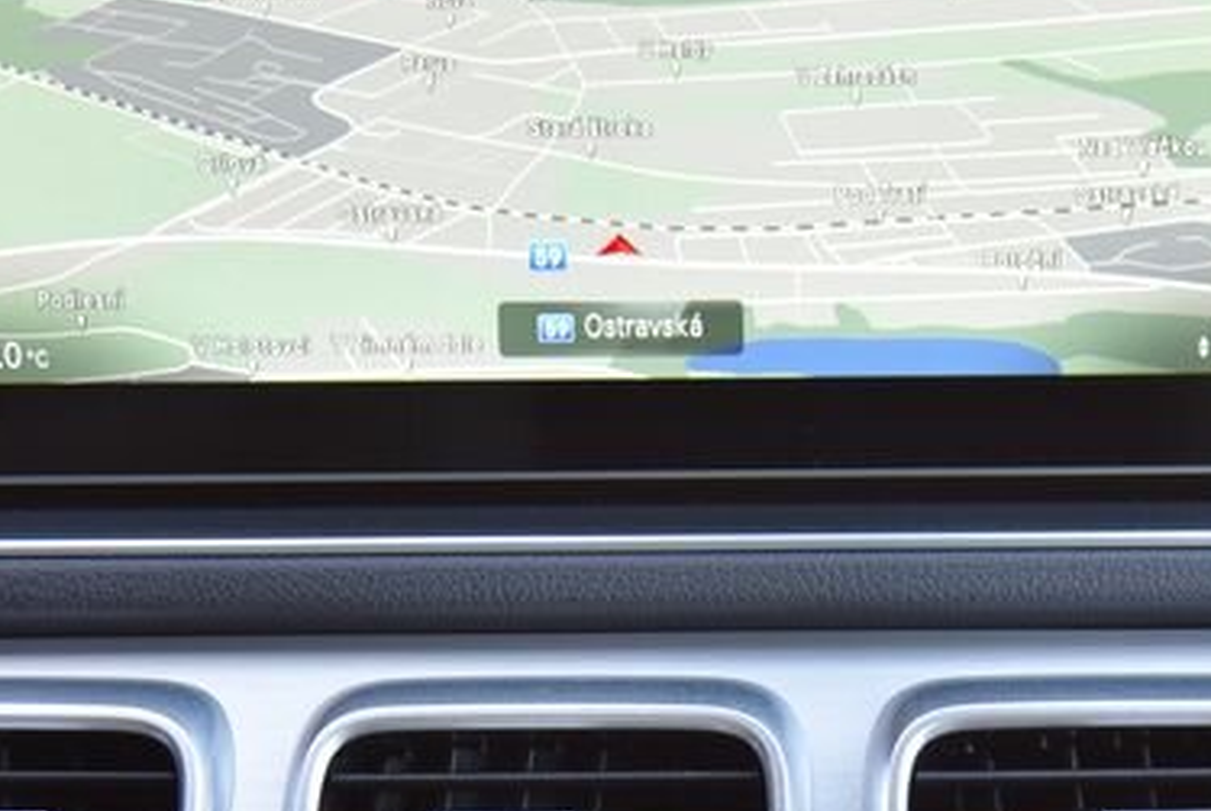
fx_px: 4041
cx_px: 891
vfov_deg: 11.4
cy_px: 595
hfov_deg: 17.0
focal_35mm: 120
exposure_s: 1/50
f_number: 4
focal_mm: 44
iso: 500
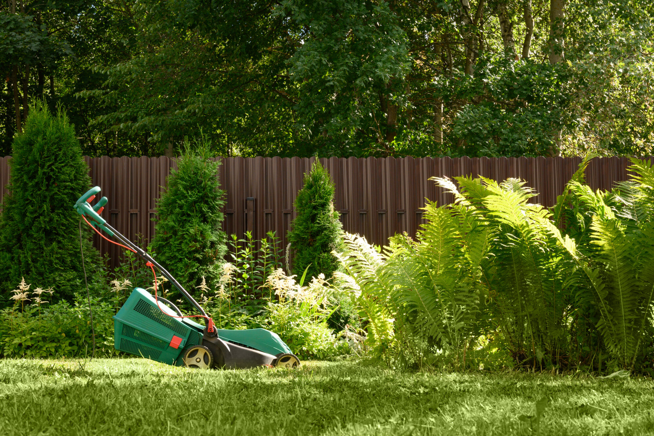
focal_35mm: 51
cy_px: 218
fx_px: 926
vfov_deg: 26.5
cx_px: 327
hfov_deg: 38.9
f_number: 11
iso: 320
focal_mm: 34
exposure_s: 1/125
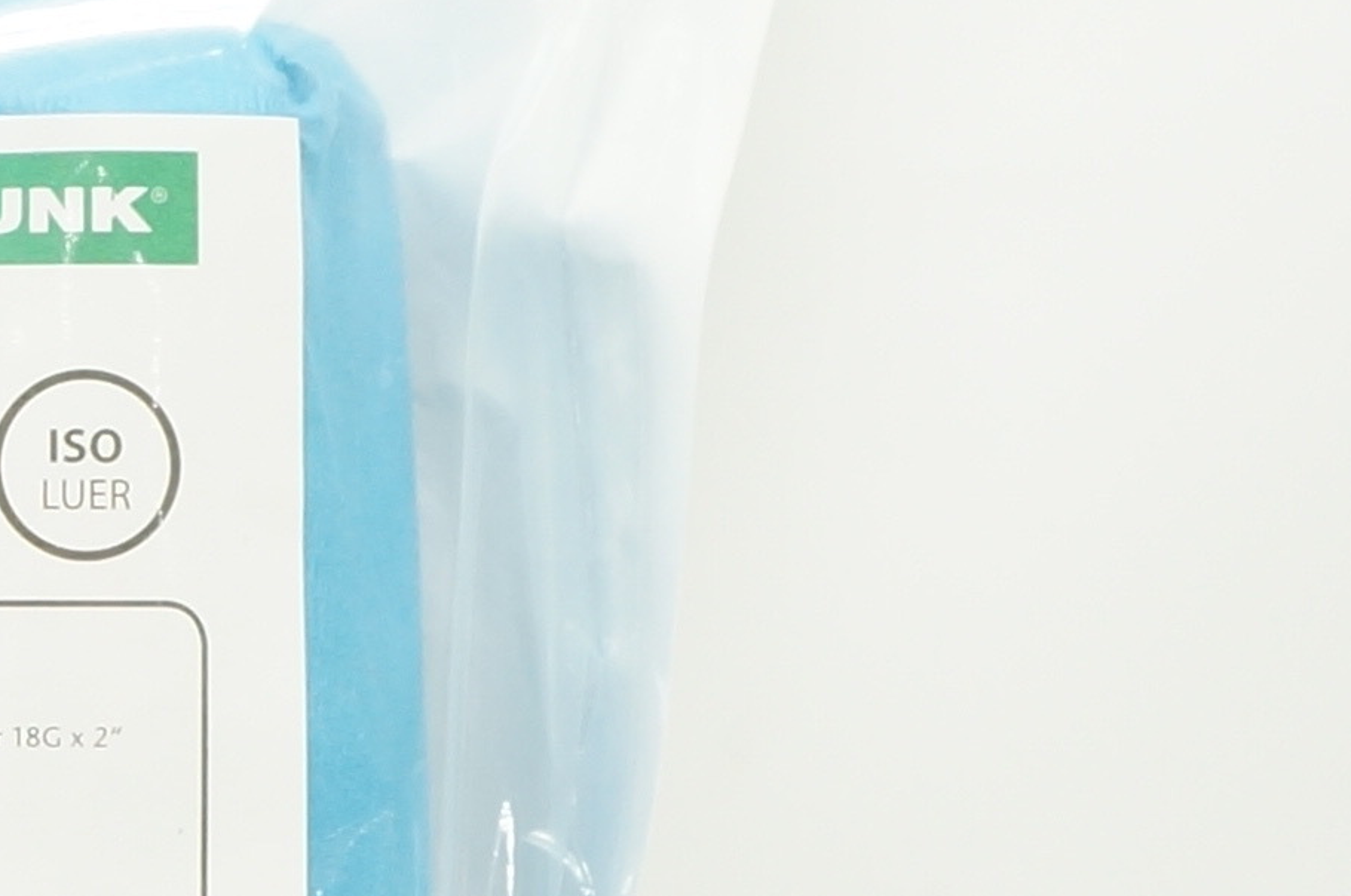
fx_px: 6071
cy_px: 633
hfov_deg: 12.0
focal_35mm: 162
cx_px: -753
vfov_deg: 8.4
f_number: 7.1
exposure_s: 1/40
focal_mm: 20
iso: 400
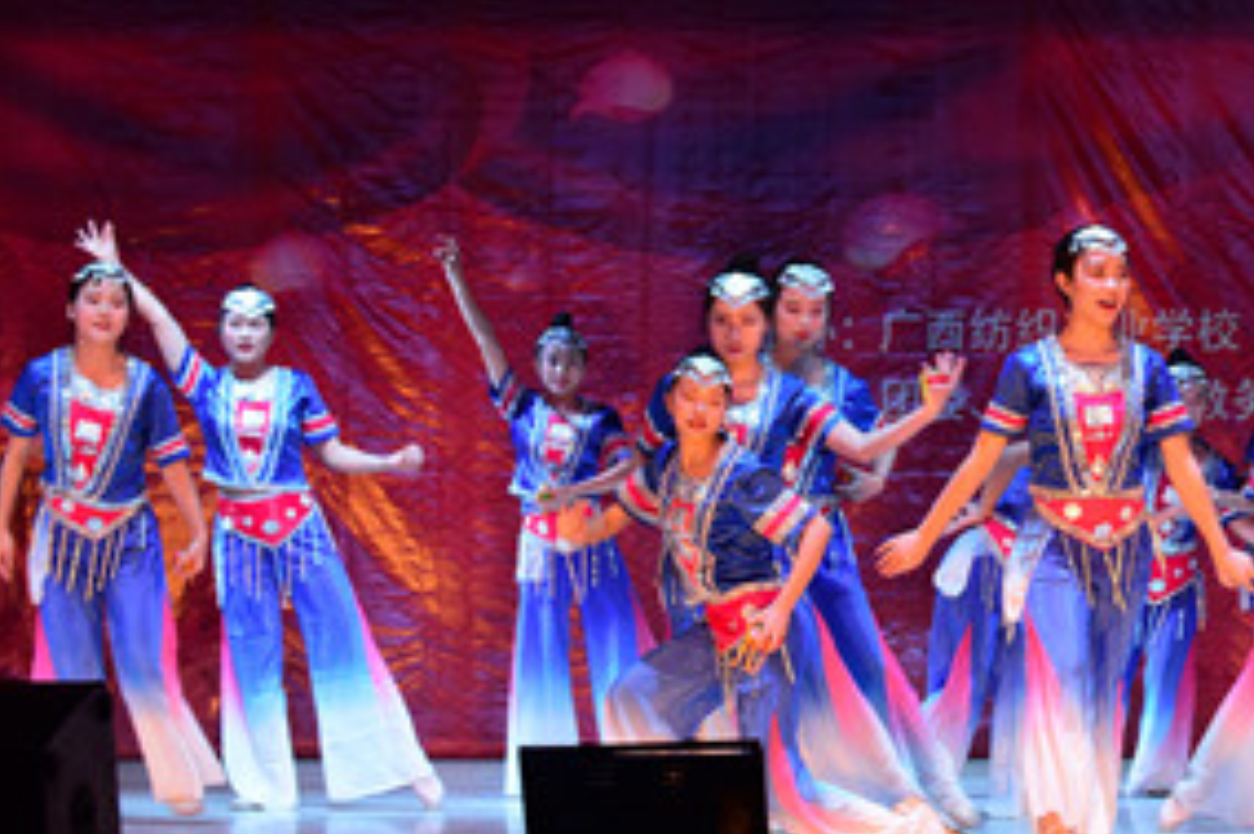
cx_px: 1126
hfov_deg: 12.8
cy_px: 271
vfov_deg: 8.6
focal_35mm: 159
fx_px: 5535
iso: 1600
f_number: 3.5
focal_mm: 82
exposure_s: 1/100
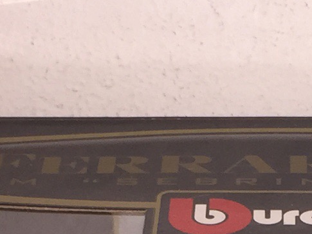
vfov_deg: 7.4
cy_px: 432
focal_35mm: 195
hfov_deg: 10.1
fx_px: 1758
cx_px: 226
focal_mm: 4.15
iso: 32
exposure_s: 1/74
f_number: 2.2
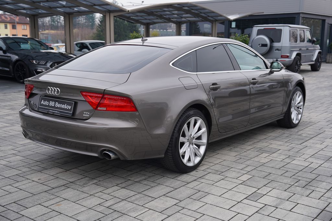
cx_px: 166
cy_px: 110
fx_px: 406
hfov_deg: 44.5
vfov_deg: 30.5
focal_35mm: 44
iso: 100
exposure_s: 1/160
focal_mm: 44
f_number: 5
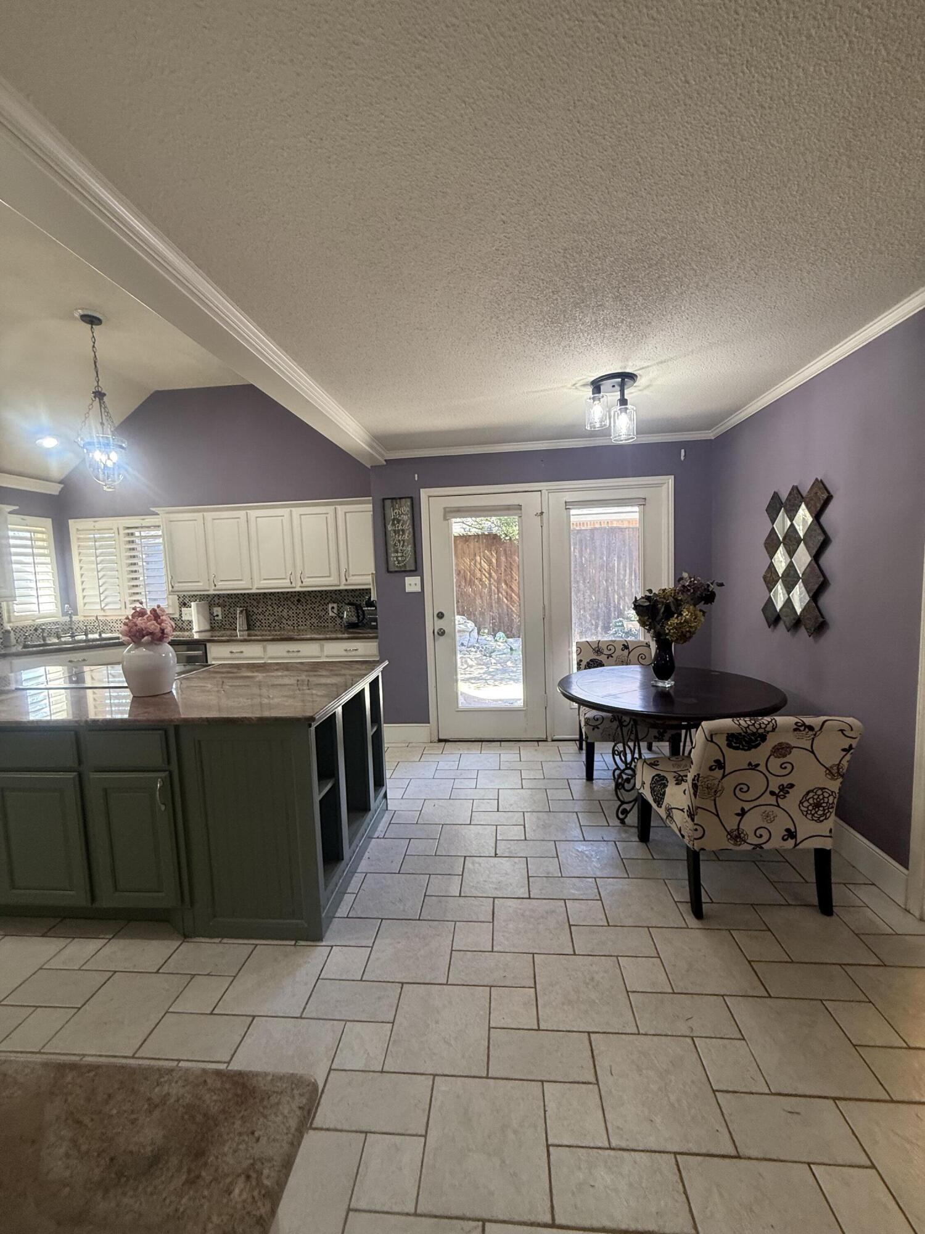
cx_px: 462
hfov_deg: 85.7
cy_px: 617
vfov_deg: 102.1
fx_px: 499
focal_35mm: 14
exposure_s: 1/120
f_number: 2.2
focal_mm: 2.22
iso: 160
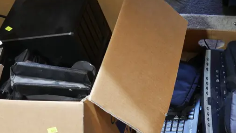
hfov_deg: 31.4
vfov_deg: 17.9
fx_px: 413
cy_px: 129
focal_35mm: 66
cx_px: 175
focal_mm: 15
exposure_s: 1/60
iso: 640
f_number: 3.6
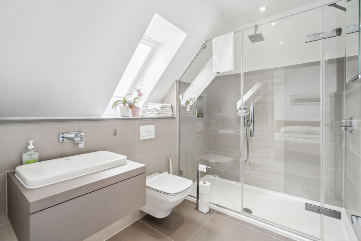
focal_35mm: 16
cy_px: 120
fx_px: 160
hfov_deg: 96.7
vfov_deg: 73.8
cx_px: 180
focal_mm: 16
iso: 320
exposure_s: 1/60
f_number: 5
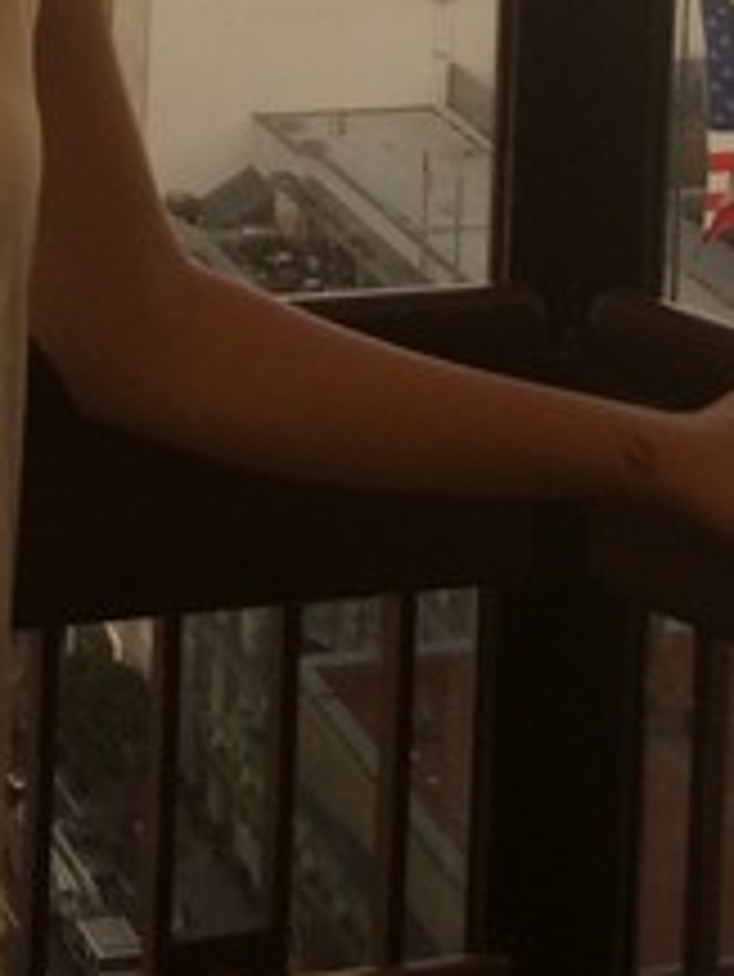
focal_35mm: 115
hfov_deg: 12.7
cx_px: -79
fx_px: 3248
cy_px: -798
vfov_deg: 14.9
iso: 32
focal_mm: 4.12
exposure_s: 1/82
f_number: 2.2
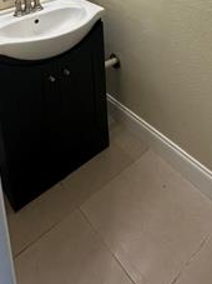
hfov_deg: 38.6
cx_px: 101
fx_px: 302
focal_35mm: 37
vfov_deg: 40.0
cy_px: -34
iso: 80
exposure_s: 1/120
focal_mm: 2.22
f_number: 2.2
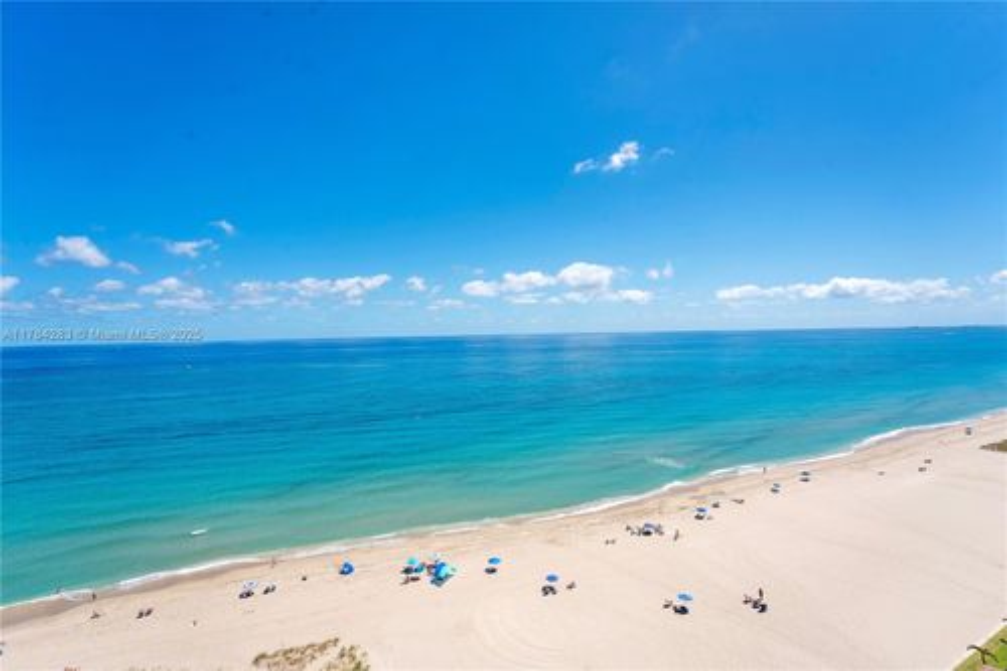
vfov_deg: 81.2
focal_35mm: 14
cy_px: 336
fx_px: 391
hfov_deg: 104.3
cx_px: 504
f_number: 10
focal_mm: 14
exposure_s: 1/320
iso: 100
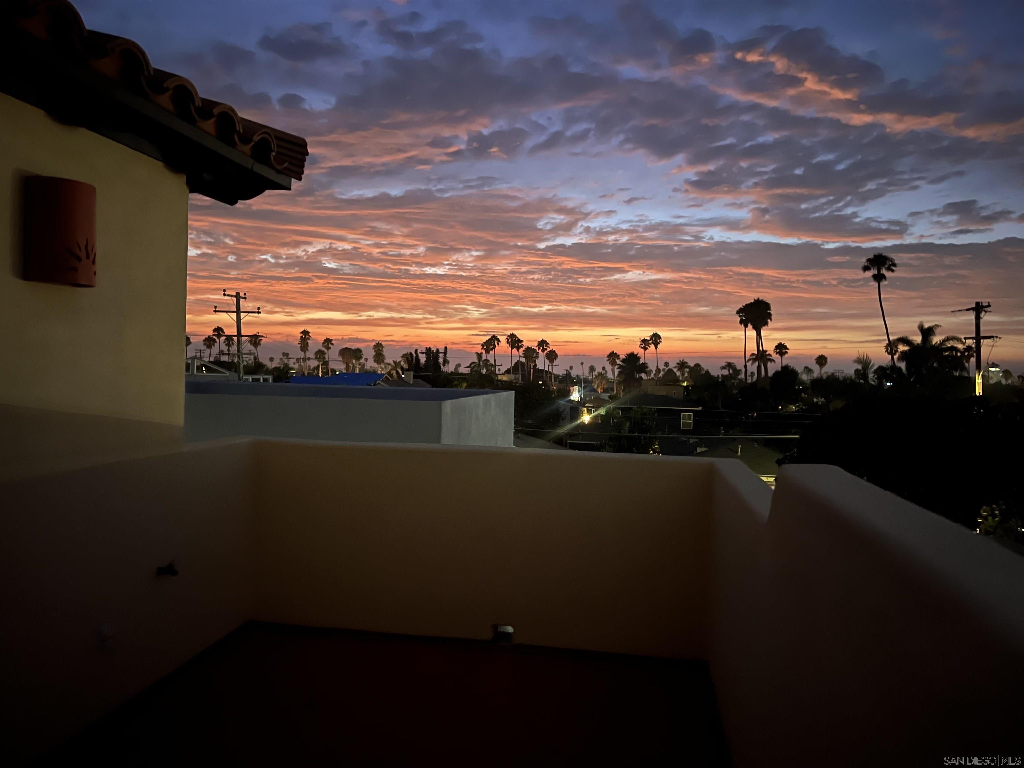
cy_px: 384
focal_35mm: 26
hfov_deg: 67.3
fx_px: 769
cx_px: 512
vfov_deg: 53.1
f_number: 1.5
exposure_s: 1/9
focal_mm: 5.7
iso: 1600
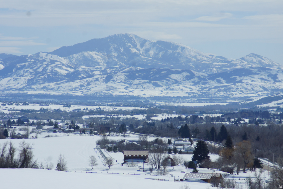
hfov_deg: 12.5
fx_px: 1297
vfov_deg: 8.3
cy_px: 94
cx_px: 142
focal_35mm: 165
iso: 100
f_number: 9.5
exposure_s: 1/250
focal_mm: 110
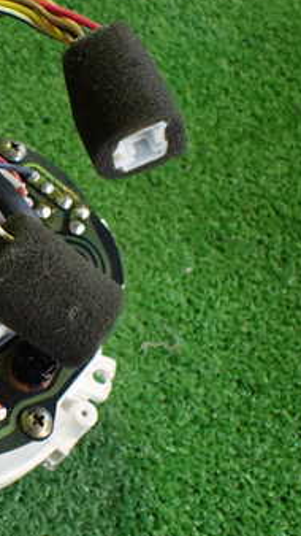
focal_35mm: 58
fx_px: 823
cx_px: -93
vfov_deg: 36.0
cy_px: 282
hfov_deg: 19.1
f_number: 2.3
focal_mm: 5.4
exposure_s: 1/80
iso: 800
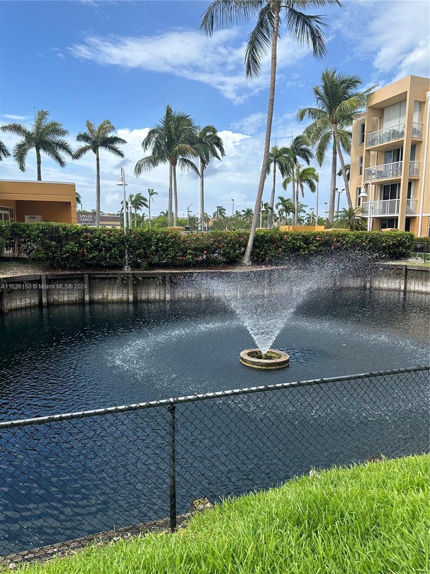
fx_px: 398
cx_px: 215
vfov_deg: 71.6
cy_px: 287
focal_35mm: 24
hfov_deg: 56.8
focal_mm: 6.86
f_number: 1.78
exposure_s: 1/2660
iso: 80
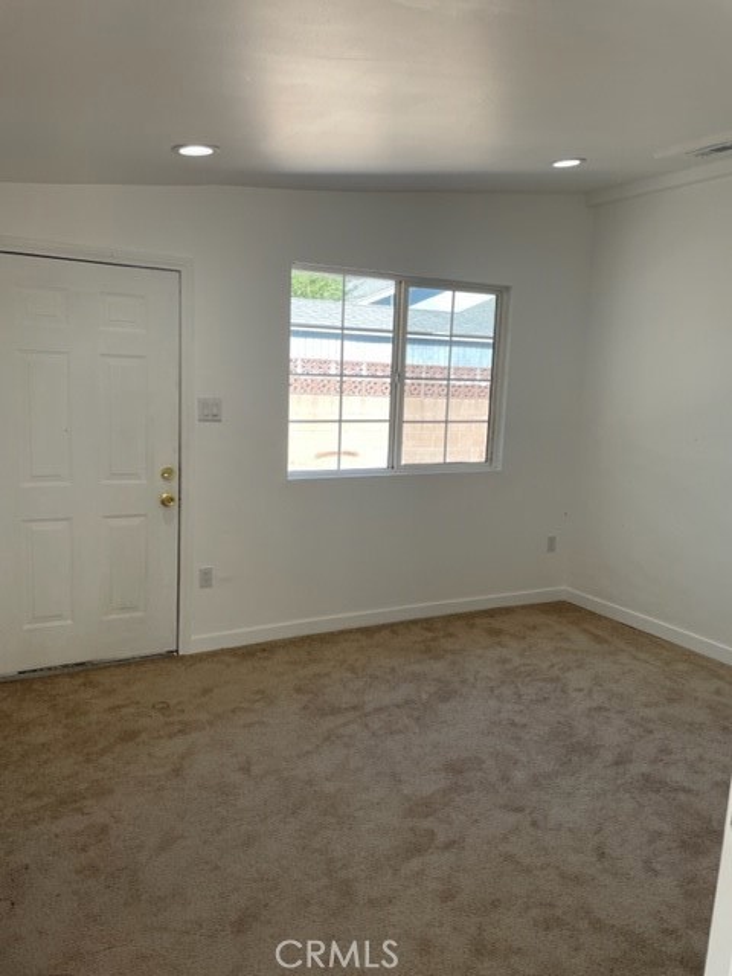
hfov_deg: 53.1
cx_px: 366
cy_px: 488
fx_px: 733
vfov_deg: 67.3
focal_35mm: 26
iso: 32
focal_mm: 4.2
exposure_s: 1/195
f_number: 1.6
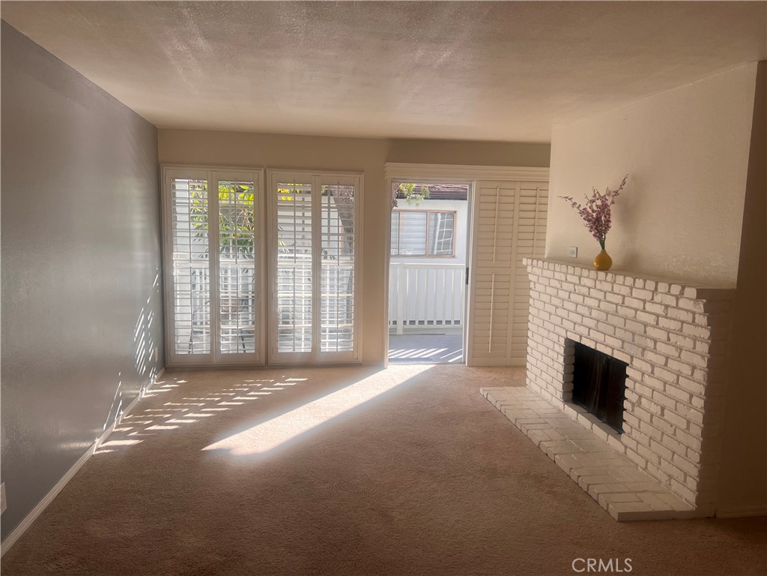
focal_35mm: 26
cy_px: 288
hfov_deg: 67.3
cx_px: 384
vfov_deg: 53.1
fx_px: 576
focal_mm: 5.7
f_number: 1.5
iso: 50
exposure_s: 1/769
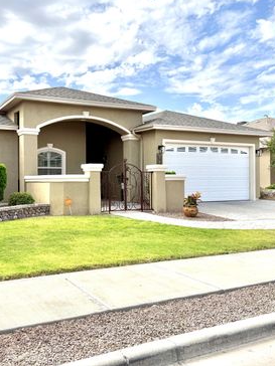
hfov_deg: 41.8
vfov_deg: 55.3
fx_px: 350
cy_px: 178
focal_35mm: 33
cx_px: 73
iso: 80
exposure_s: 1/6711
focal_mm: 6.76
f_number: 1.78
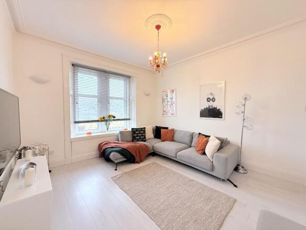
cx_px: 153
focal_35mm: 14
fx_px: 124
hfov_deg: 102.1
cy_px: 115
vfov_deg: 85.7
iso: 250
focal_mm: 2.22
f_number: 2.2
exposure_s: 1/99
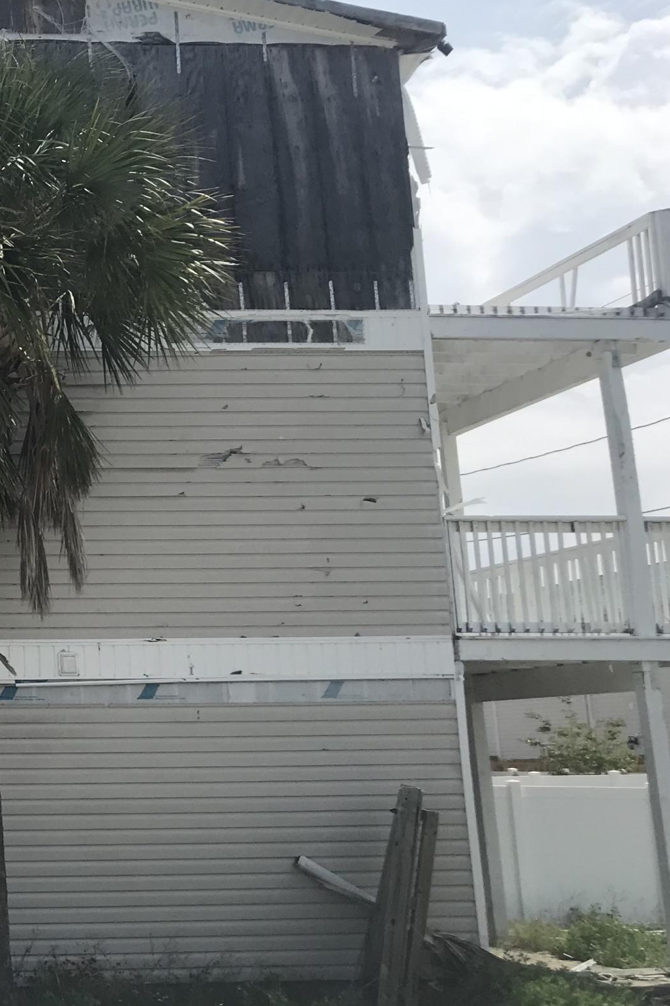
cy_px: 505
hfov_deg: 21.4
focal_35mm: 56
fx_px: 1563
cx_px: -253
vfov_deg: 35.6
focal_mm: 3.99
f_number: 1.8
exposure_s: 1/3425
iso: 20
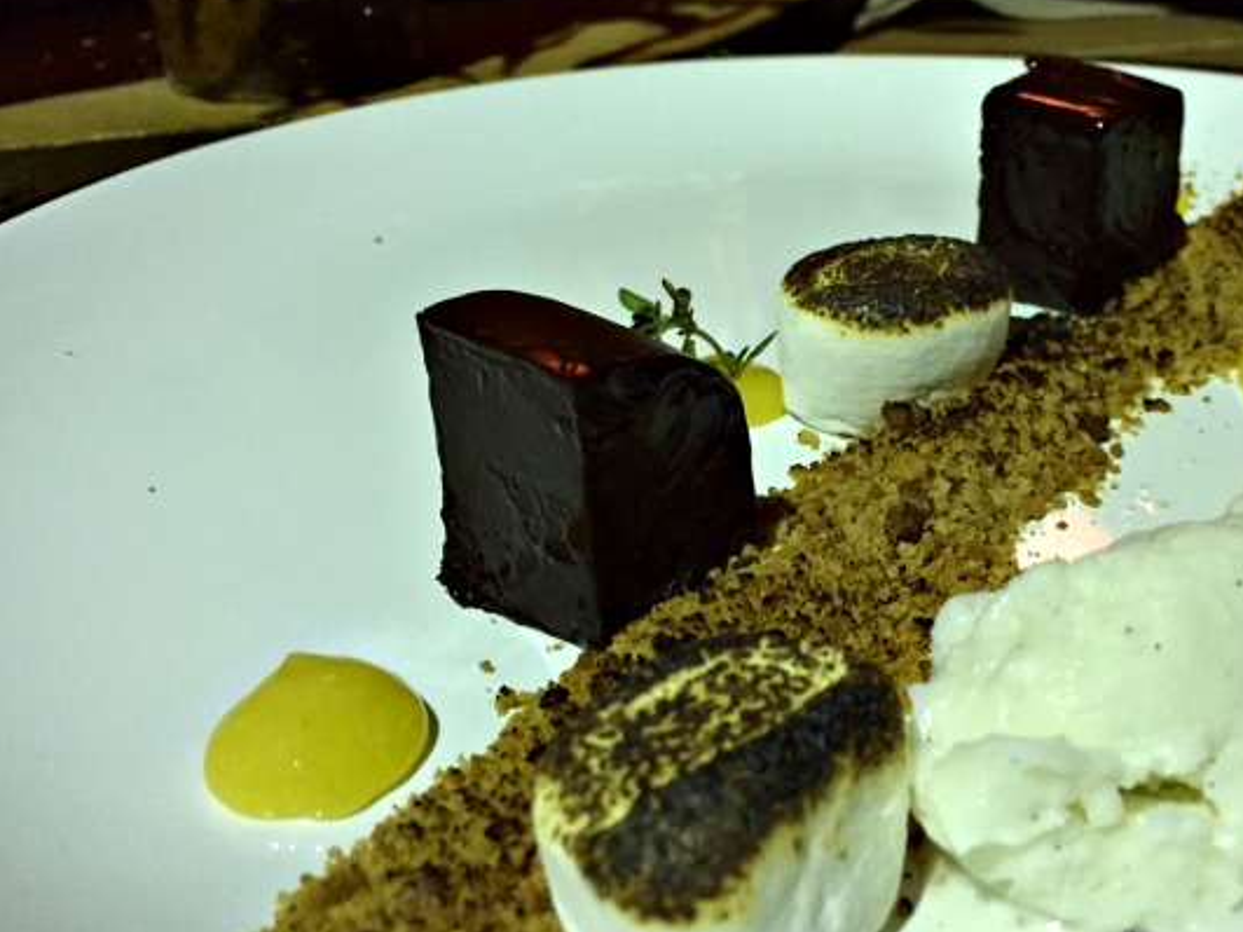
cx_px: 838
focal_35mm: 41
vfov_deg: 35.1
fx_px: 1472
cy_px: 437
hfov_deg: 45.0
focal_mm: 4.15
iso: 320
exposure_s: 1/15
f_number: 2.2
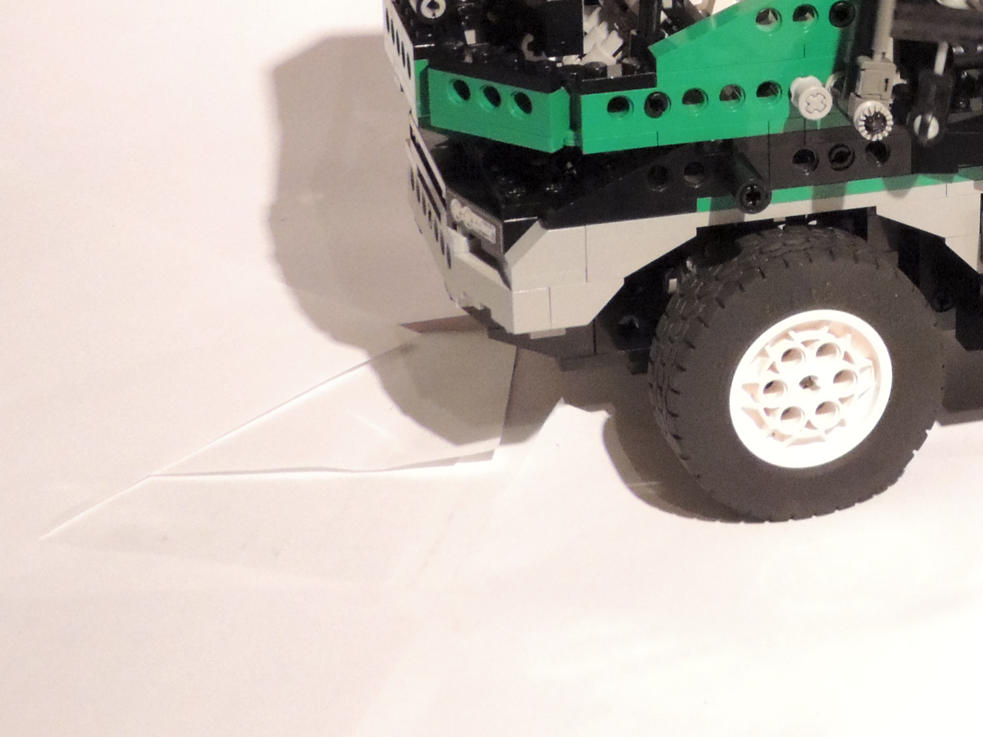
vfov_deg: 14.4
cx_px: 946
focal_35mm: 101
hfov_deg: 19.0
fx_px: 2868
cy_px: -11
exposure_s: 1/30
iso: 1600
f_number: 3.5
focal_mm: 8.3
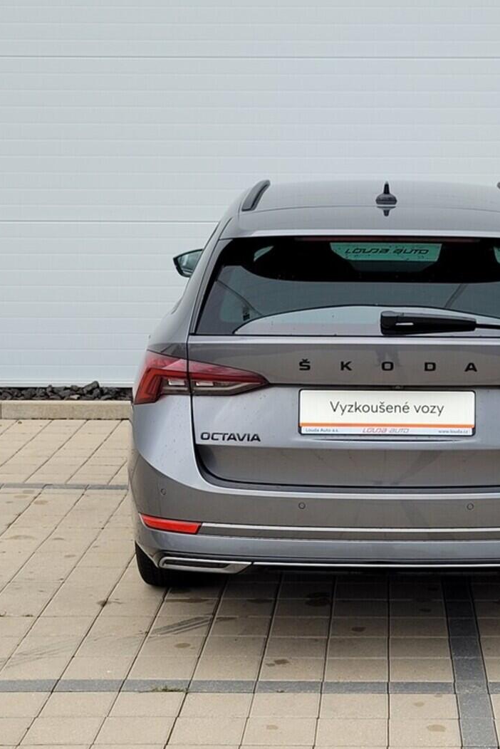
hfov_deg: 34.9
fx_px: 770
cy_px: 384
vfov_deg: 51.9
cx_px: 395
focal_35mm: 37
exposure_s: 1/251
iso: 40
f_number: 1.8
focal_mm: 5.4
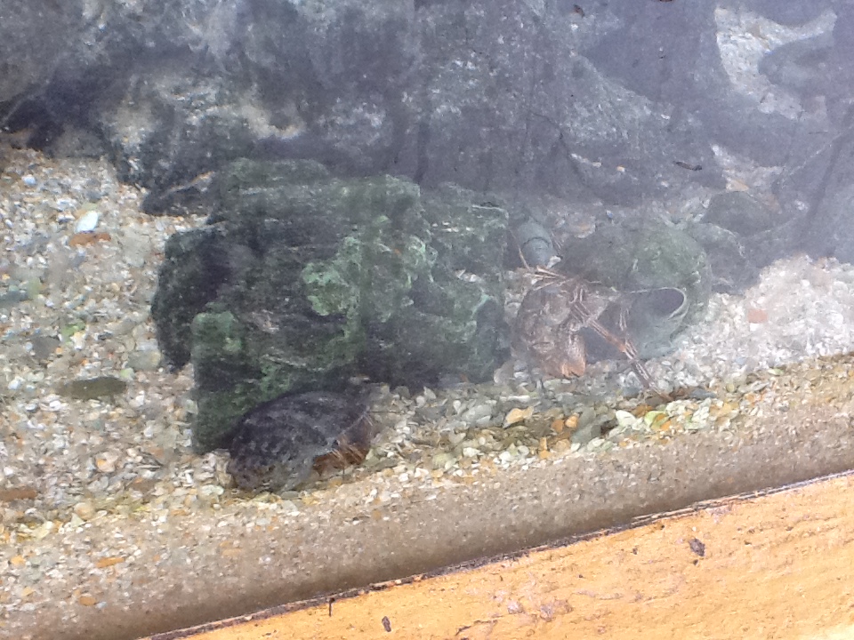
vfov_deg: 44.2
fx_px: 789
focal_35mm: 32
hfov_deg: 56.8
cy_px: 320
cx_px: 427
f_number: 2.4
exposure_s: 1/120
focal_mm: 2.03
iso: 125
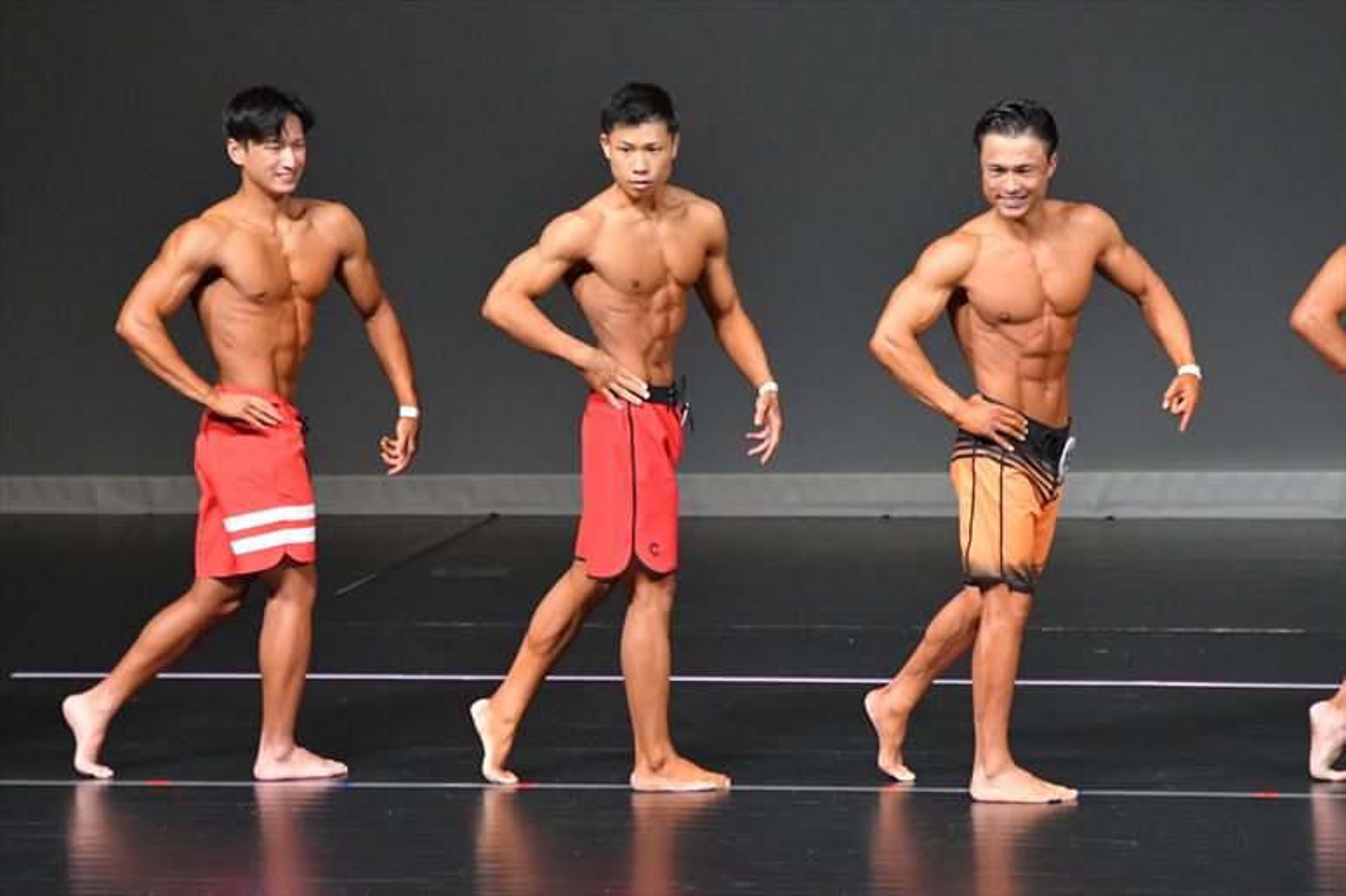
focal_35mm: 315
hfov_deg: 6.5
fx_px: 11772
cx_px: 673
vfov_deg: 4.4
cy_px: 448
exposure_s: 1/400
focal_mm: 210
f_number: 5.6
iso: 5000
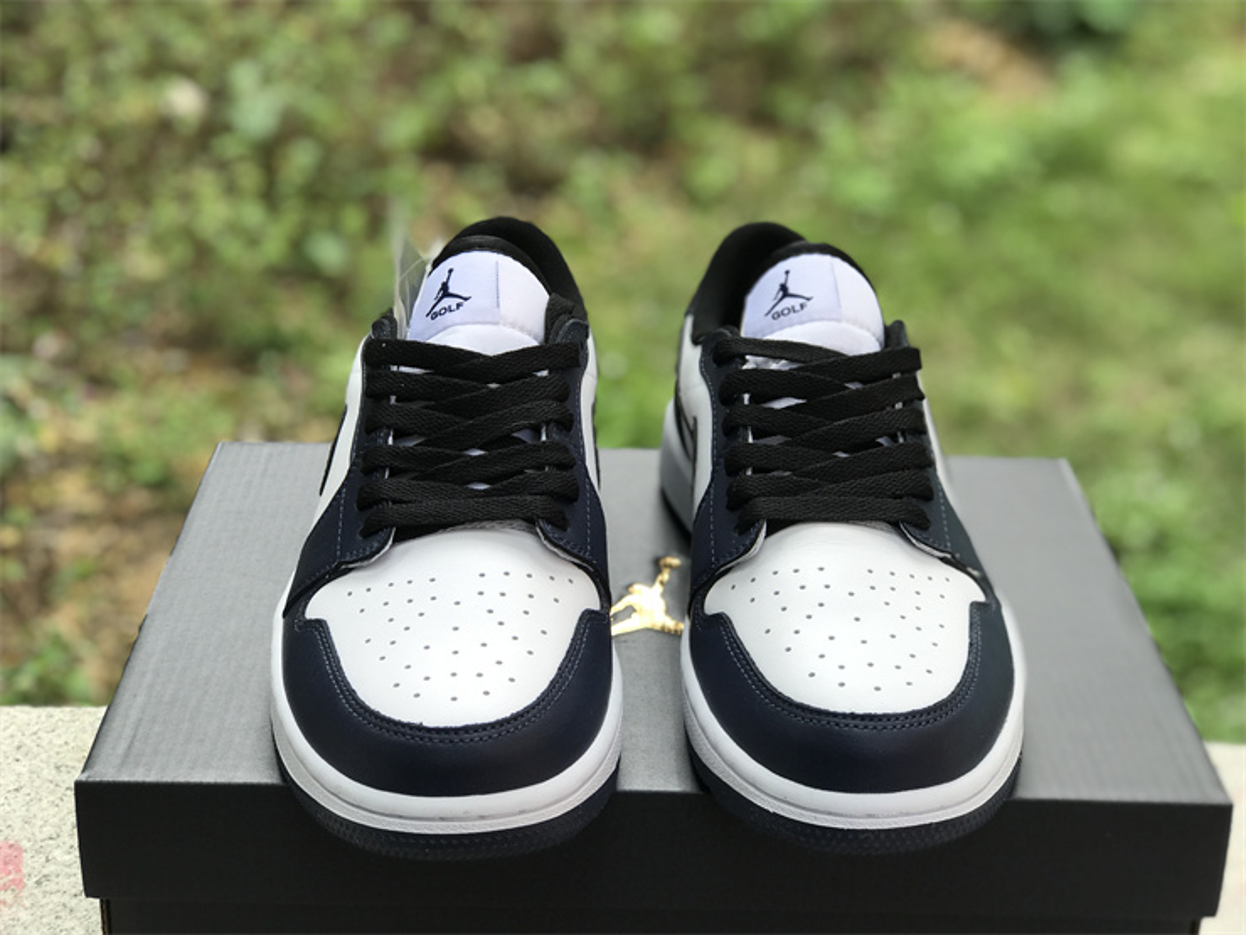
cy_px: 468
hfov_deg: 33.8
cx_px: 623
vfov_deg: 25.7
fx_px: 2052
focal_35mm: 57
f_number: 2.8
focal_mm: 6.6
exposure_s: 1/142
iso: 20
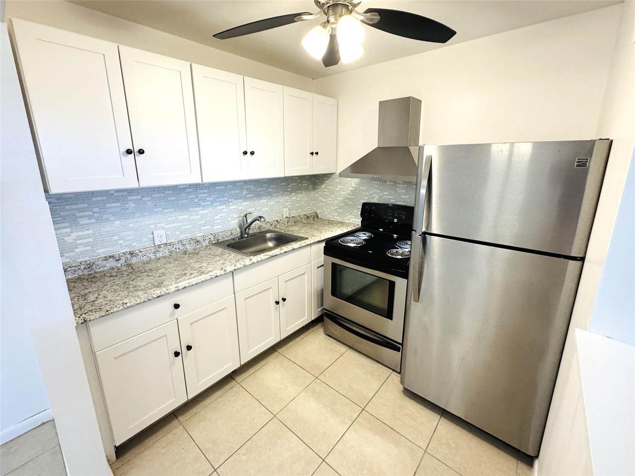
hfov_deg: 102.1
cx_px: 318
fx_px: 257
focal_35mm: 14
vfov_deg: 85.6
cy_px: 238
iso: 200
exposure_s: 1/120
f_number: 2.2
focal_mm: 2.22
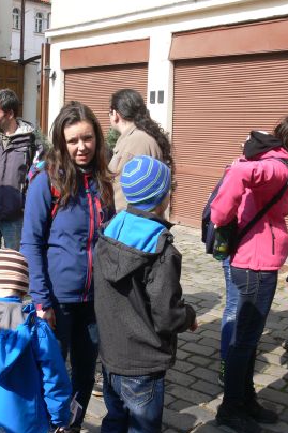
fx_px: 588
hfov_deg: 27.2
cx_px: 75
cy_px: 216
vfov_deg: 40.4
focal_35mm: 49
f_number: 5.6
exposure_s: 1/250
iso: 100
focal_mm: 7.4
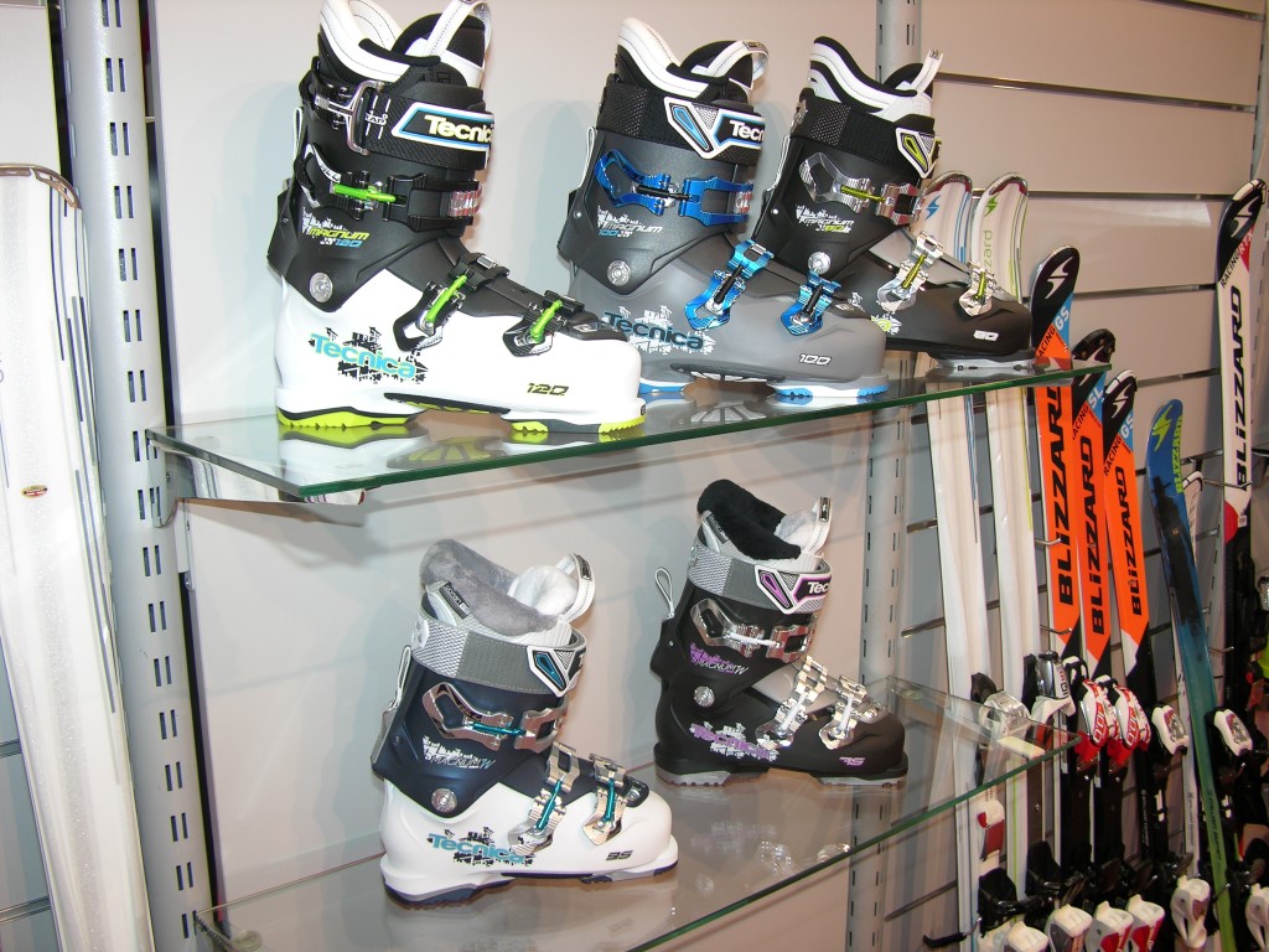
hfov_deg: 52.6
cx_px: 634
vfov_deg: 40.7
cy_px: 476
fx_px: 1283
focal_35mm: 35
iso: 50
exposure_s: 1/30
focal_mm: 8.9
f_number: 2.8
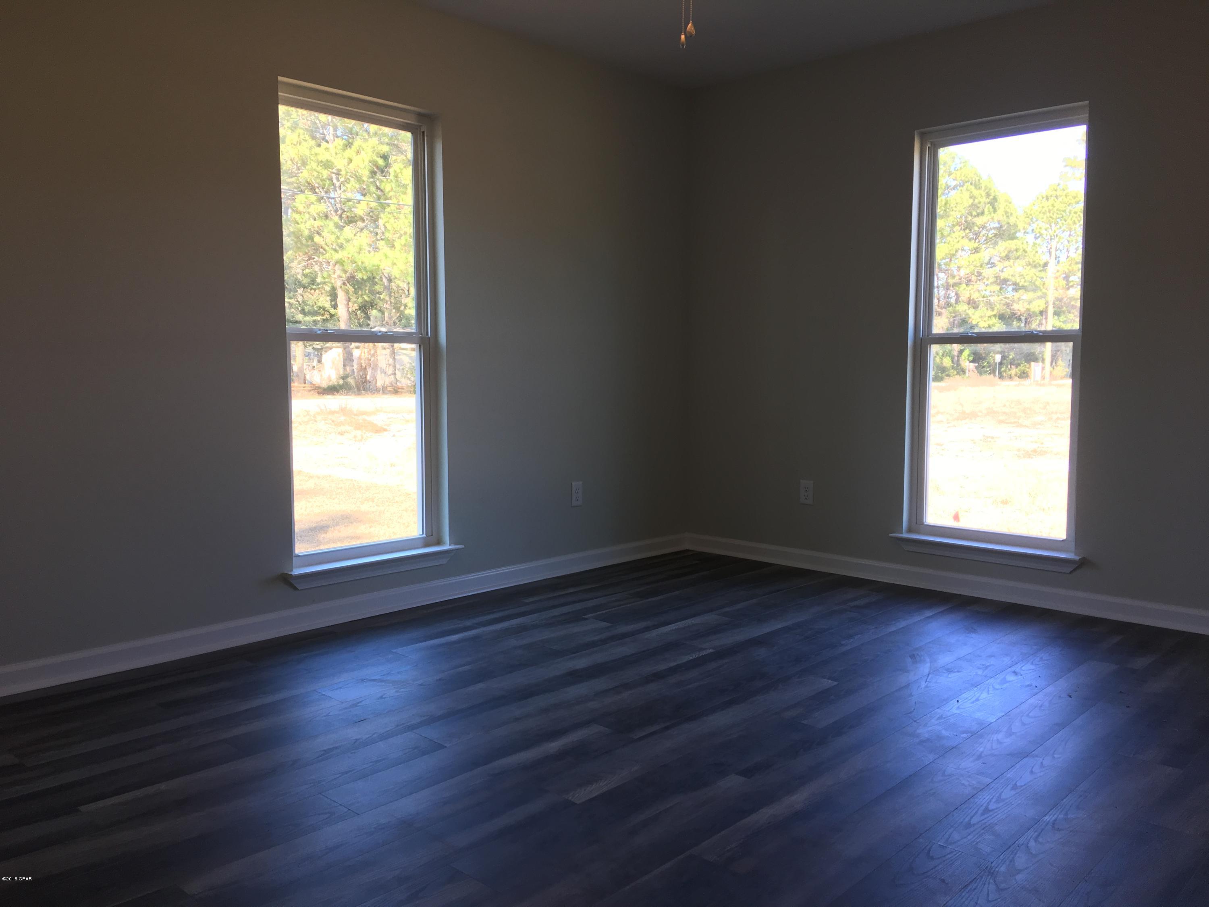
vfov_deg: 48.2
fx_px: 1013
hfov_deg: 61.7
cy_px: 454
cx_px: 604
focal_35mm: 29
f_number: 2.2
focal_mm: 4.15
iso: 25
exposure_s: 1/60
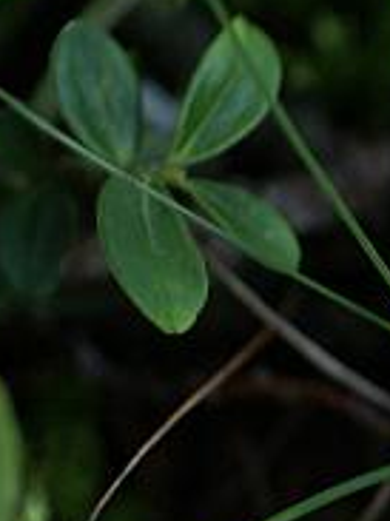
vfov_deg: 6.3
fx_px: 4752
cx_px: 1107
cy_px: 501
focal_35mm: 316
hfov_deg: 4.5
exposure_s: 1/80
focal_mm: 50
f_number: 2.8
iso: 200
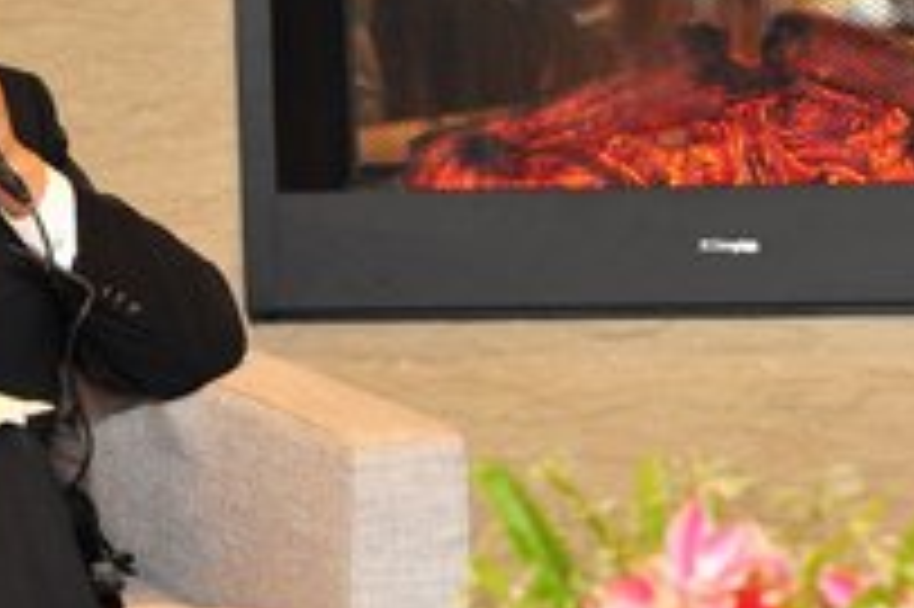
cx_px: 194
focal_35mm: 295
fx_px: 7483
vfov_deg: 4.6
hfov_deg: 7.0
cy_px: 151
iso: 3200
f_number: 3.5
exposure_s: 1/160
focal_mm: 120
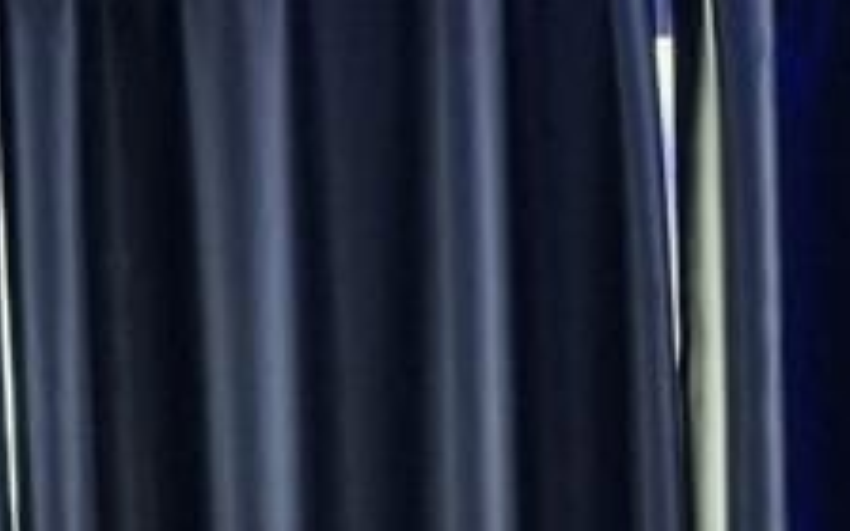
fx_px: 2803
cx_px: -110
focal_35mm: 121
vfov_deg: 9.9
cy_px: 1149
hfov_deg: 16.7
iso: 250
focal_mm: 4.7
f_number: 1.8
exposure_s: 1/30
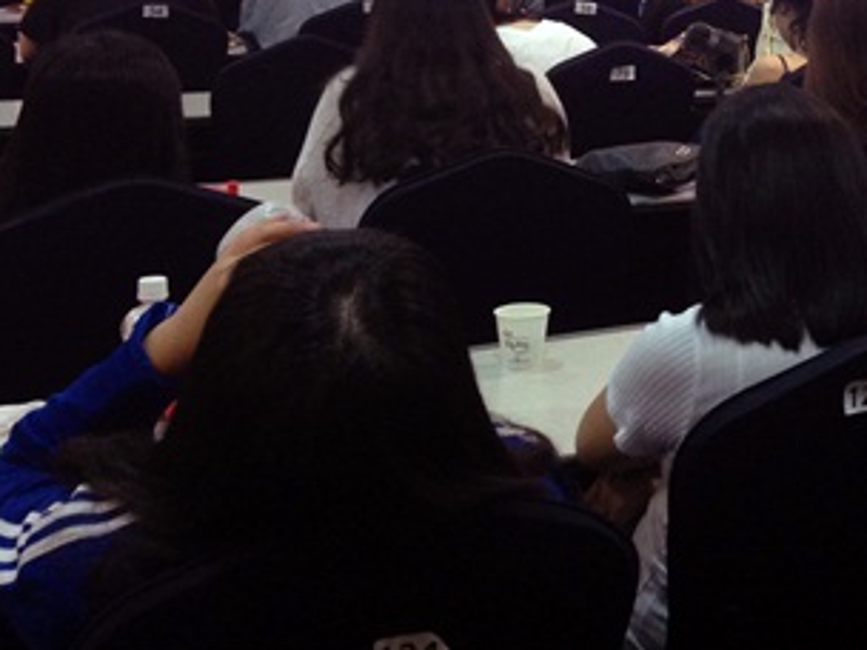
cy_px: 21
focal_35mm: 76
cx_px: 927
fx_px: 1904
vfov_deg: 18.9
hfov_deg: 24.2
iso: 200
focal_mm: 4.12
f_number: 2.4
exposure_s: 1/20
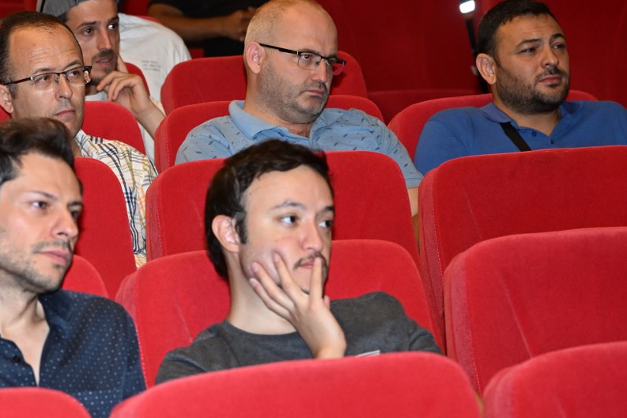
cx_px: 11
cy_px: 88
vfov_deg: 6.2
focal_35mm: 222
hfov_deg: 9.2
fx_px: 3867
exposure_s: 1/60
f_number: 6.3
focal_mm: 110
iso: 640
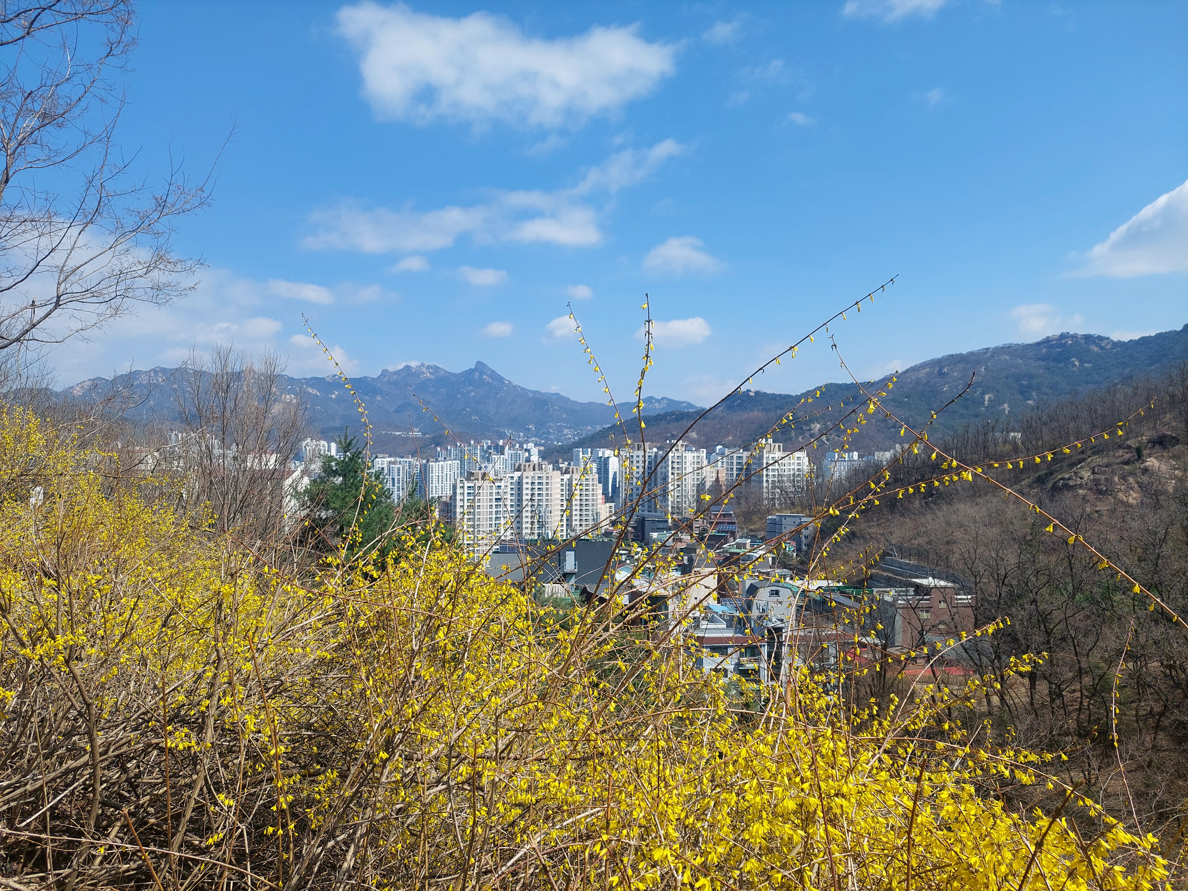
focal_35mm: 25
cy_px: 446
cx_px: 594
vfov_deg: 54.9
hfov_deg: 69.4
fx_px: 858
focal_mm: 5.23
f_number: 1.8
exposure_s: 1/1748
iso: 40
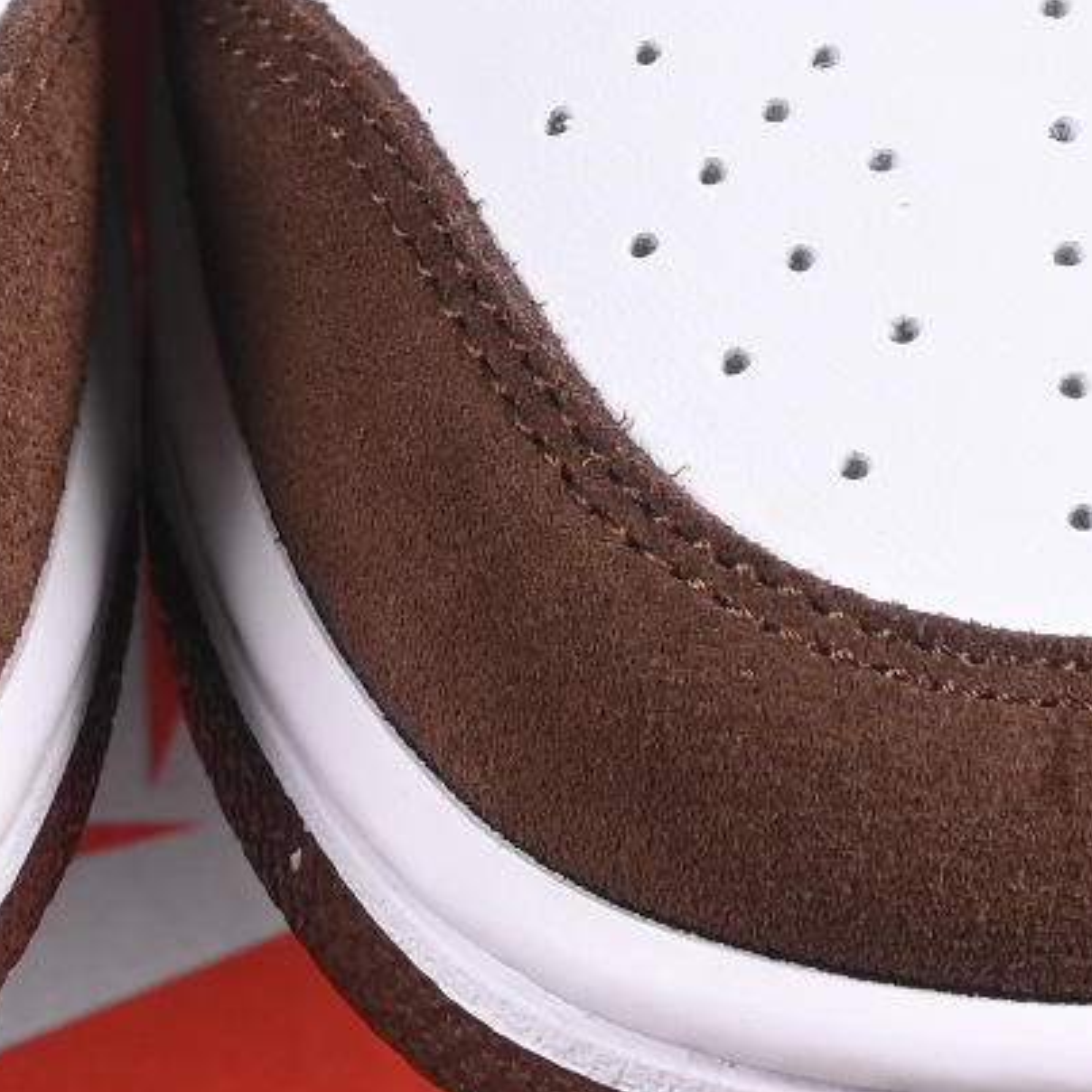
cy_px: -314
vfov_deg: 4.0
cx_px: 3
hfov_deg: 4.0
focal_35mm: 440
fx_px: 15704
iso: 160
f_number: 7.1
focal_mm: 50
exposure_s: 1/60
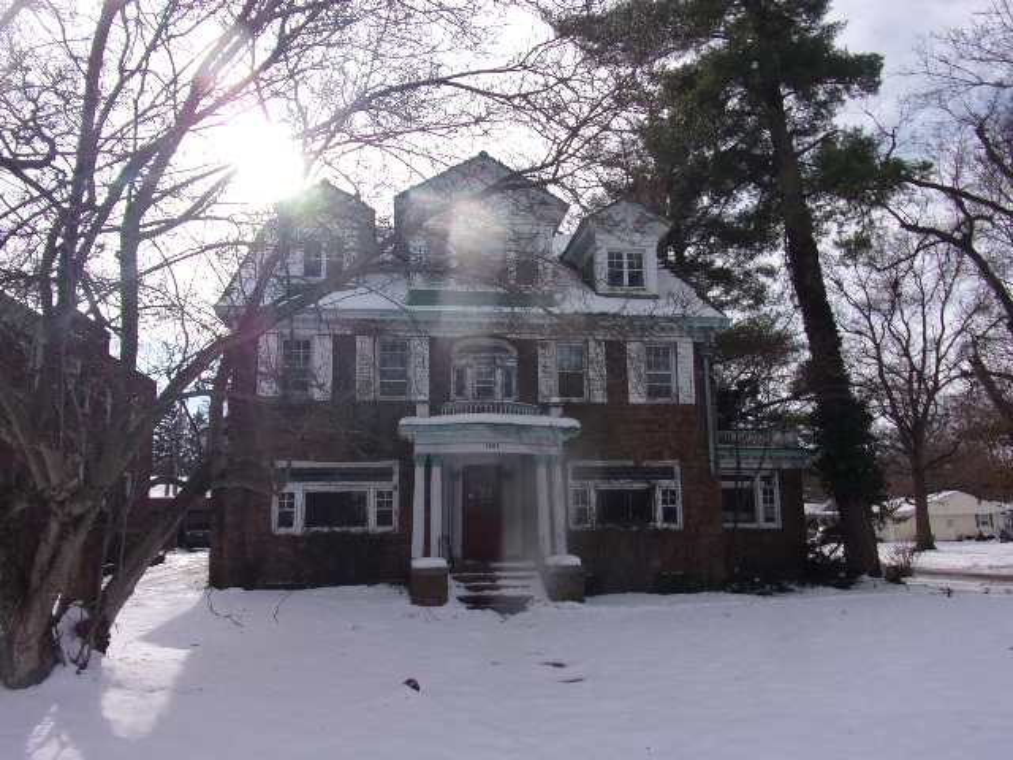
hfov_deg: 71.6
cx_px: 506
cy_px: 380
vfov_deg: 56.8
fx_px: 702
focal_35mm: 24
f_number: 10.8
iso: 80
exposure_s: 1/200
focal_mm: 4.3
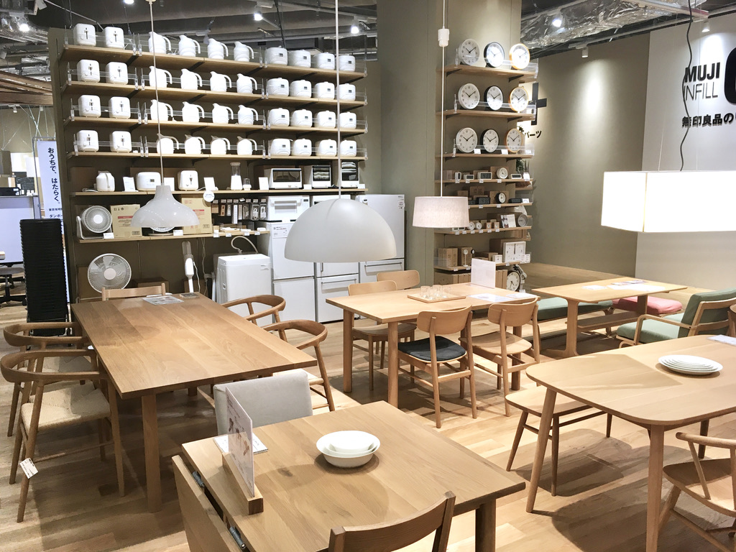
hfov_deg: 61.7
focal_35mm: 29
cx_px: 368
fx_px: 617
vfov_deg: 48.2
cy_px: 276
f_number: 2.2
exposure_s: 1/30
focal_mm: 4.15
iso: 25
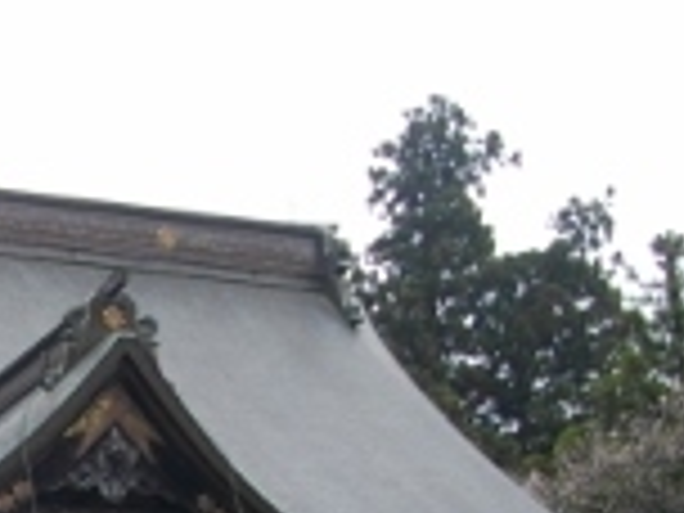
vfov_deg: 13.5
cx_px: -81
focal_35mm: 105
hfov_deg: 18.0
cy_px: 713
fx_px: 2075
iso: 100
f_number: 2.9
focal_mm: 5.7
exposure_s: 1/200
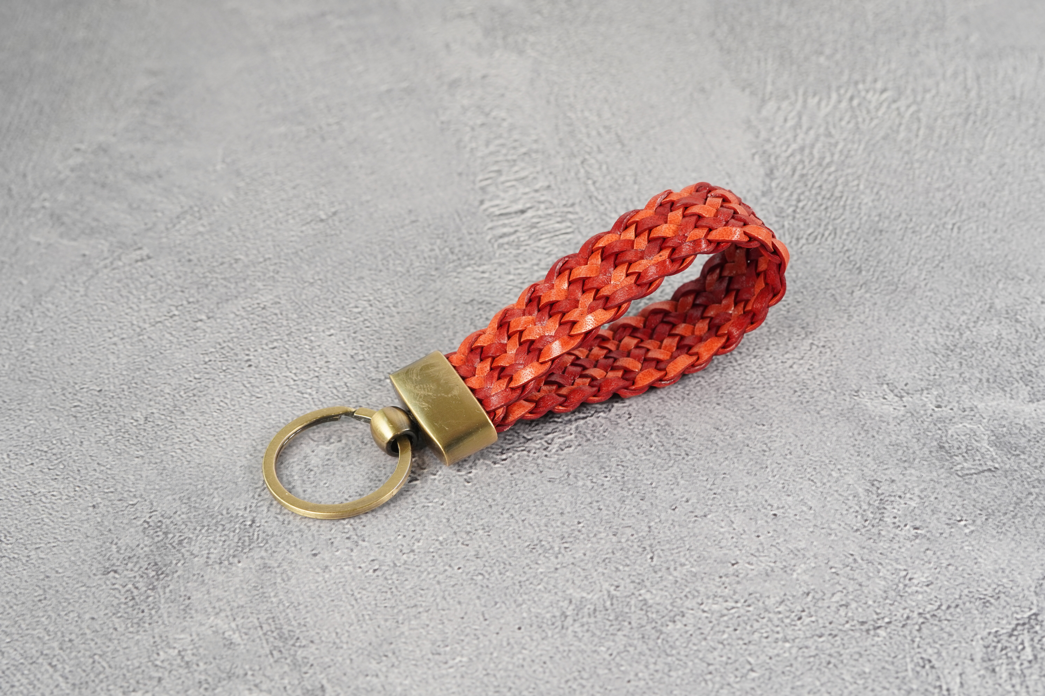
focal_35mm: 75
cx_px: 522
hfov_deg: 27.0
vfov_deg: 18.2
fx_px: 2177
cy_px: 348
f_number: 7.1
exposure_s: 1/60
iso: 640
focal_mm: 50
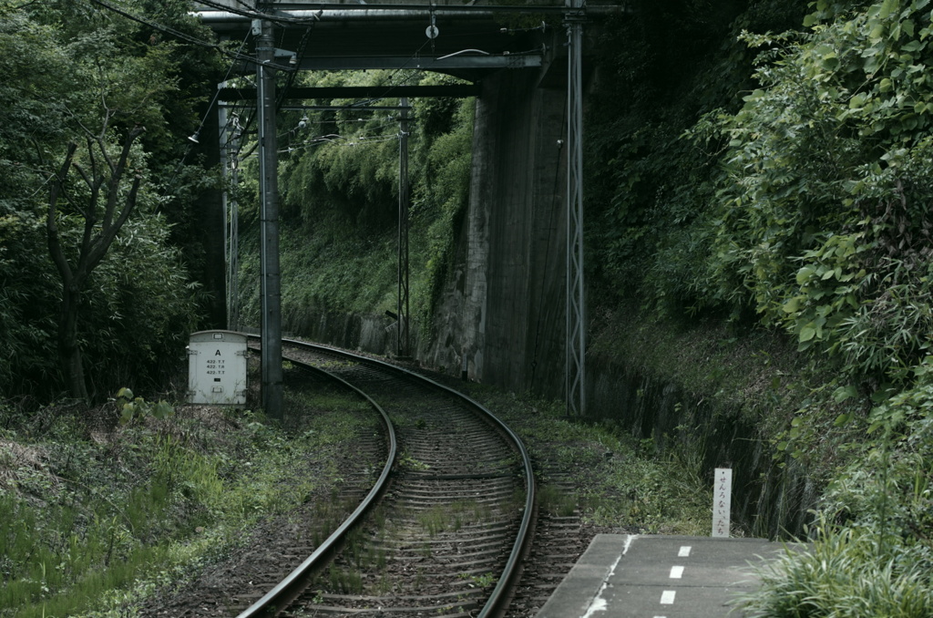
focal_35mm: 105
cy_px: 309
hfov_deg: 19.5
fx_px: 2715
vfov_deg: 13.0
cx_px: 466
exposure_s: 1/125
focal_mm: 70
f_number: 5.6
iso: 100
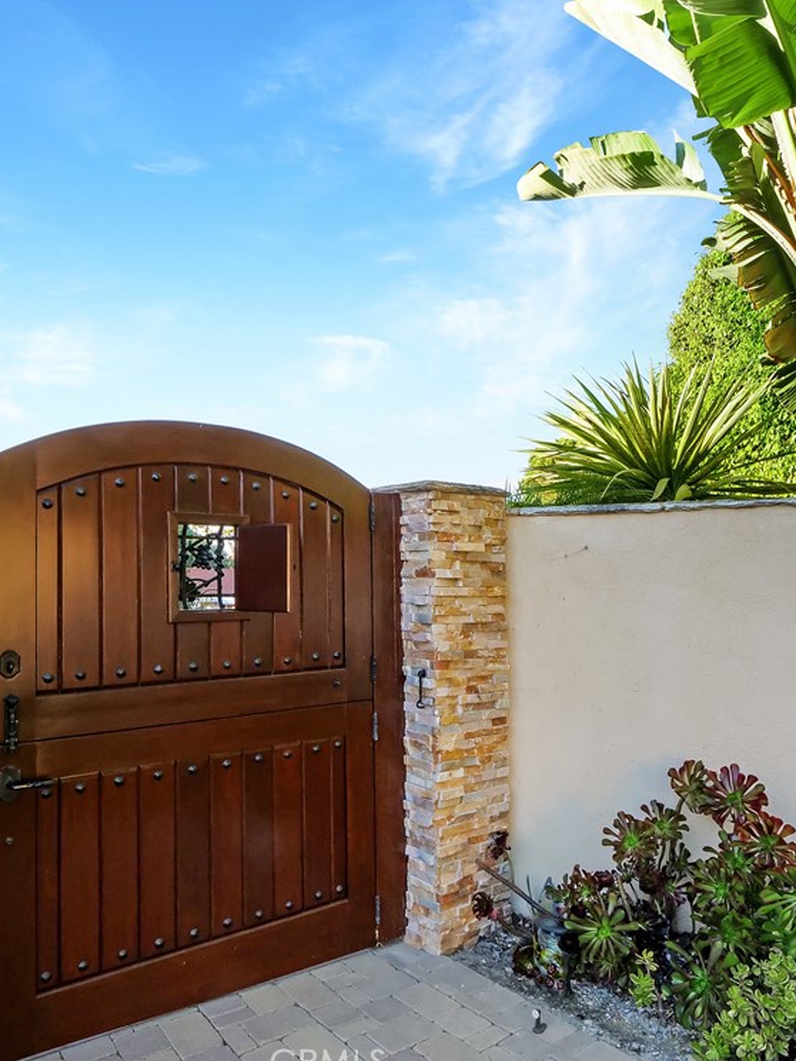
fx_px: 675
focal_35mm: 22
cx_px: 400
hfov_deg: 61.1
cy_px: 535
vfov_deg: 76.4
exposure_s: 1/100
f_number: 11
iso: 800
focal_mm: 8
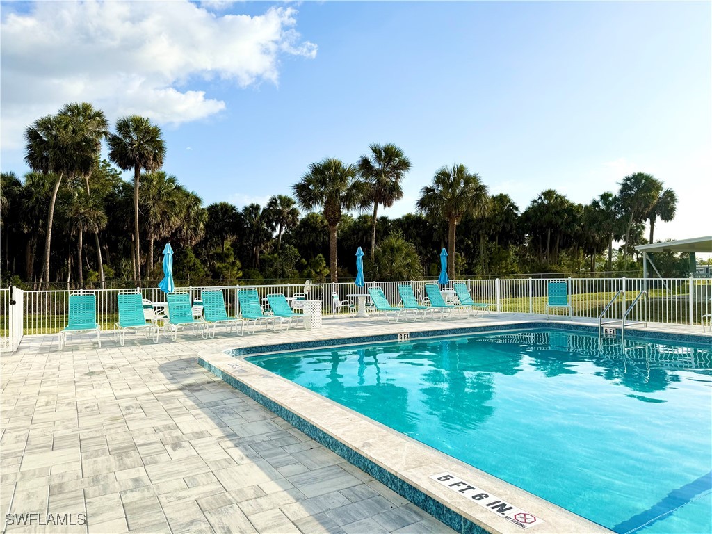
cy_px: 267
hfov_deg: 71.6
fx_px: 494
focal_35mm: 24
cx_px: 356
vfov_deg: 56.8
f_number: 1.78
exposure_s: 1/5319
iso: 80
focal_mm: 6.76
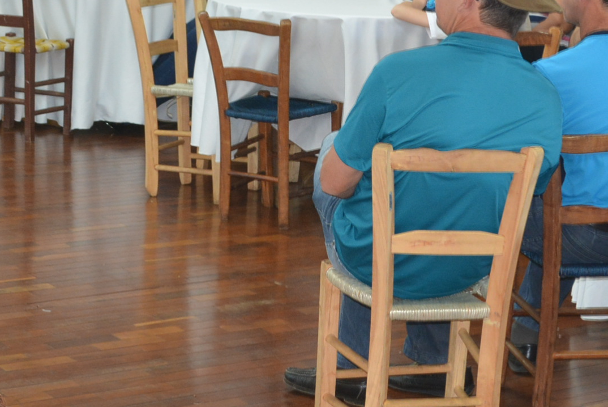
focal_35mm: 117
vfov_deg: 11.7
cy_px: 113
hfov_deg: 17.5
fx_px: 1978
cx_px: 337
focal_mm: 28
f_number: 5.6
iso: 720
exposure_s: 1/13
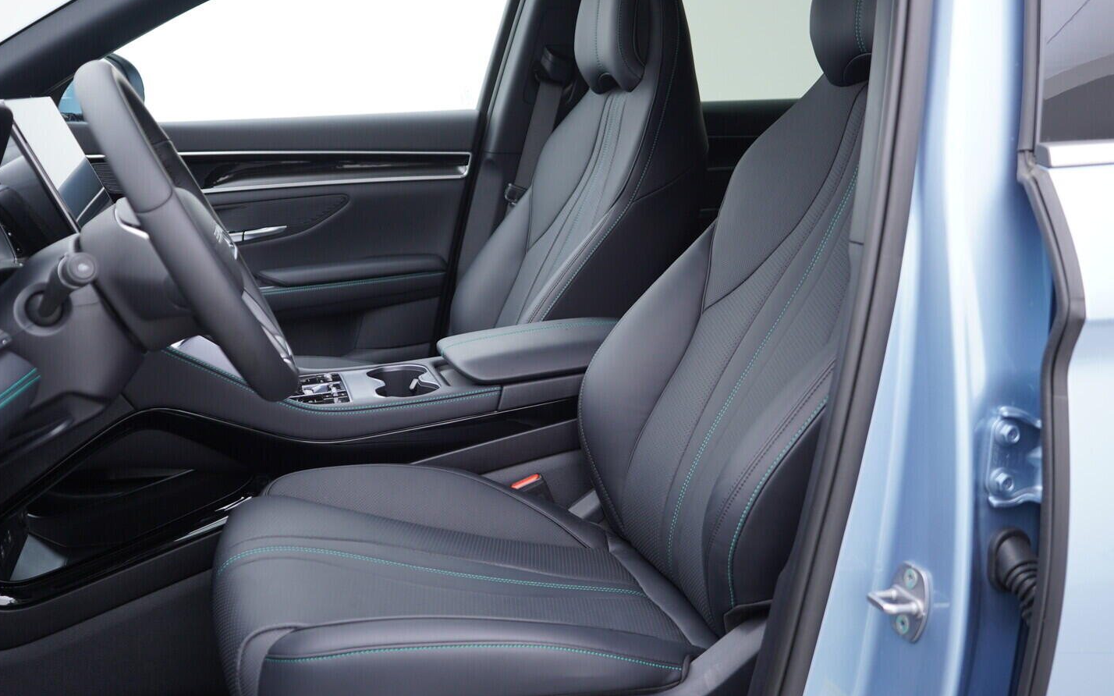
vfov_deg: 34.4
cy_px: 360
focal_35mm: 37
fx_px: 1123
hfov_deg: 52.8
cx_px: 553
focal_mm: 24
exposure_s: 1/40
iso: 125
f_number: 2.8
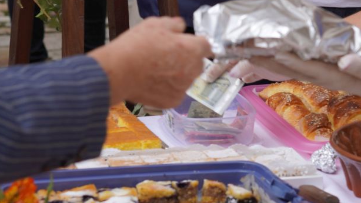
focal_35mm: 190
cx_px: 204
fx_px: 1818
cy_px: -9
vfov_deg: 6.4
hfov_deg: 11.3
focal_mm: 50
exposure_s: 1/160
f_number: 4
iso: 100
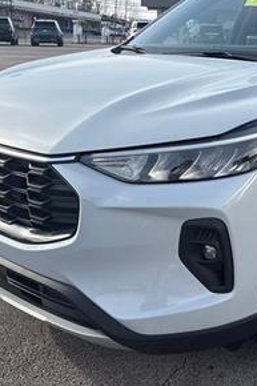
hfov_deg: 28.0
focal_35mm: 47
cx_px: 205
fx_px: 504
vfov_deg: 41.8
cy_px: 160
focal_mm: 5.96
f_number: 1.6
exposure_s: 1/2141
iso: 50
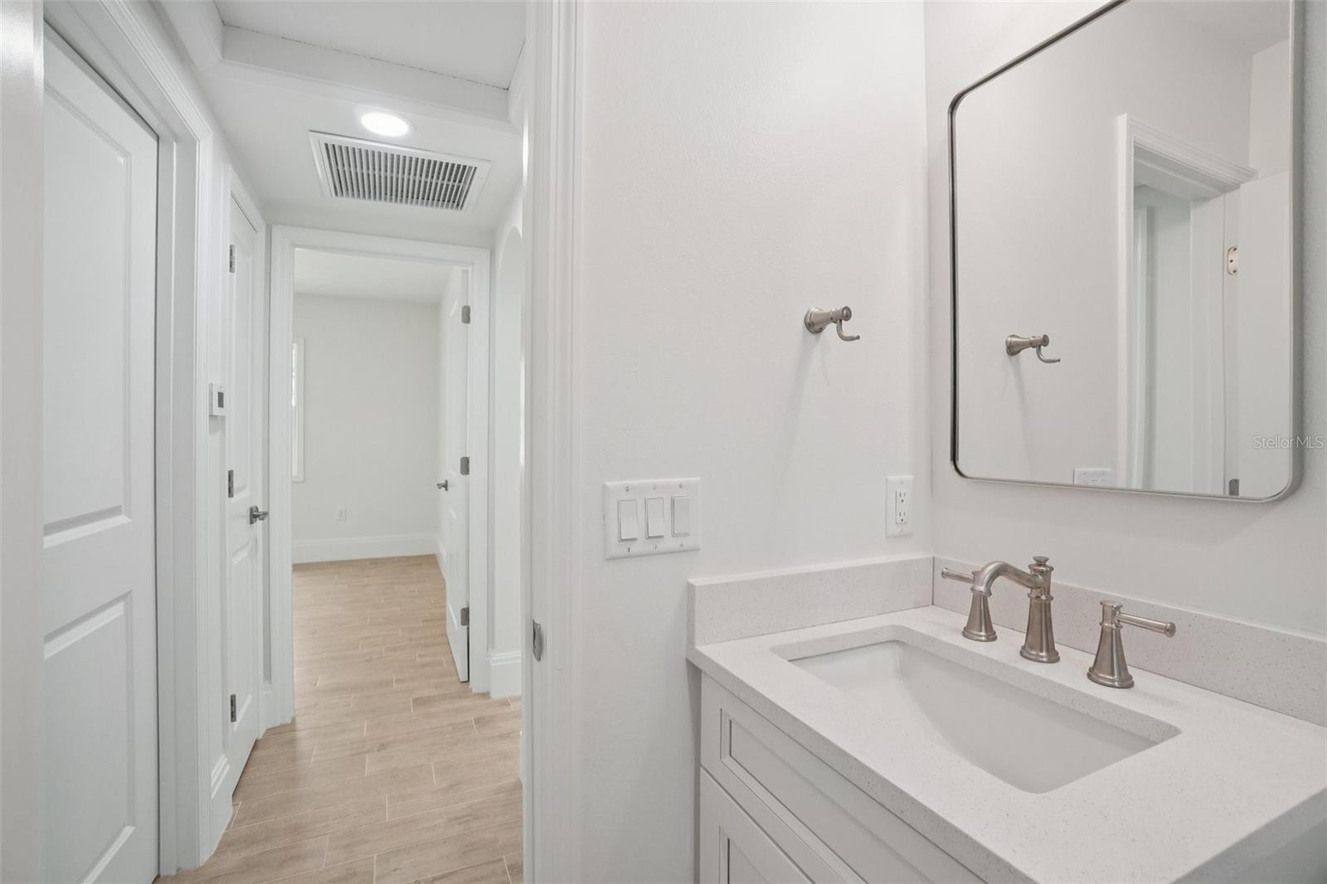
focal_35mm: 15
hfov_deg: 100.4
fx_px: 553
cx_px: 664
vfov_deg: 77.3
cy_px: 442
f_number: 8
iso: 320
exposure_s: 1/30
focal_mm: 10
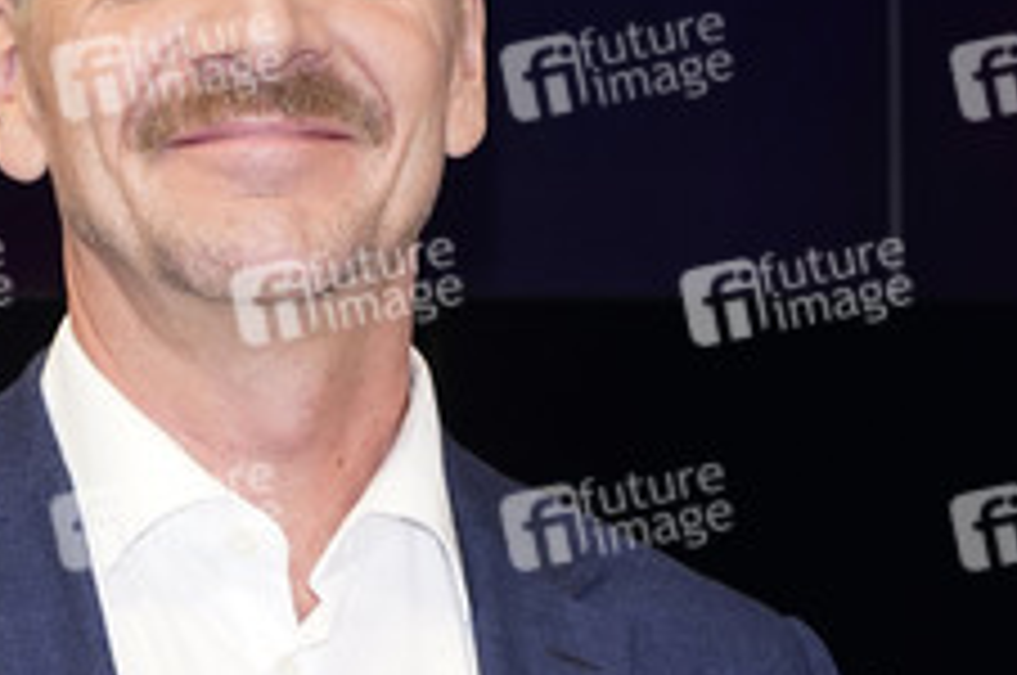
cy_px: 180
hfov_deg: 24.5
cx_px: 227
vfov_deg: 16.5
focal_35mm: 82
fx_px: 2313
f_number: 5.6
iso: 2000
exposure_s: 1/160
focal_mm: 41
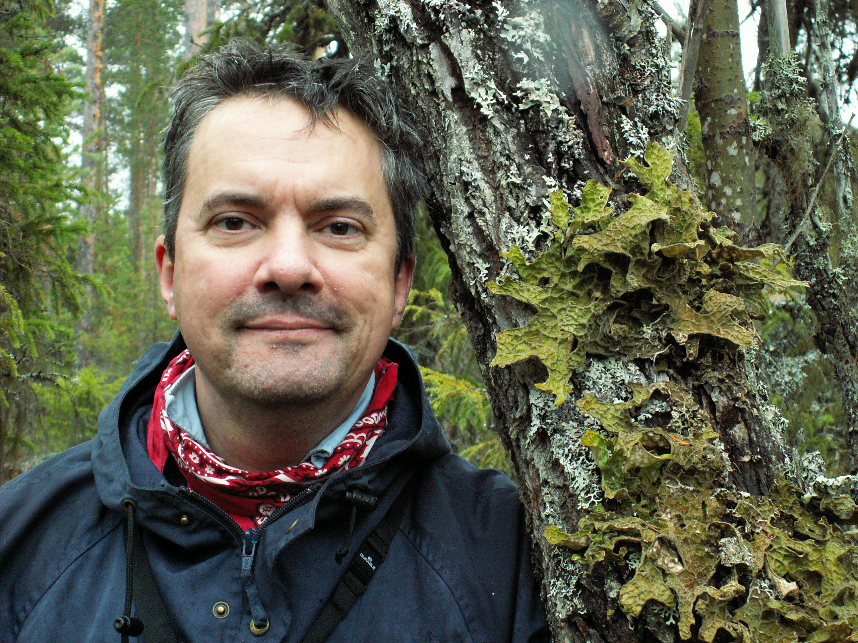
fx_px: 1537
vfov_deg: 23.7
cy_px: 322
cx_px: 429
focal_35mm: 62
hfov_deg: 31.2
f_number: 3.2
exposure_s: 1/30
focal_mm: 10.28
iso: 160
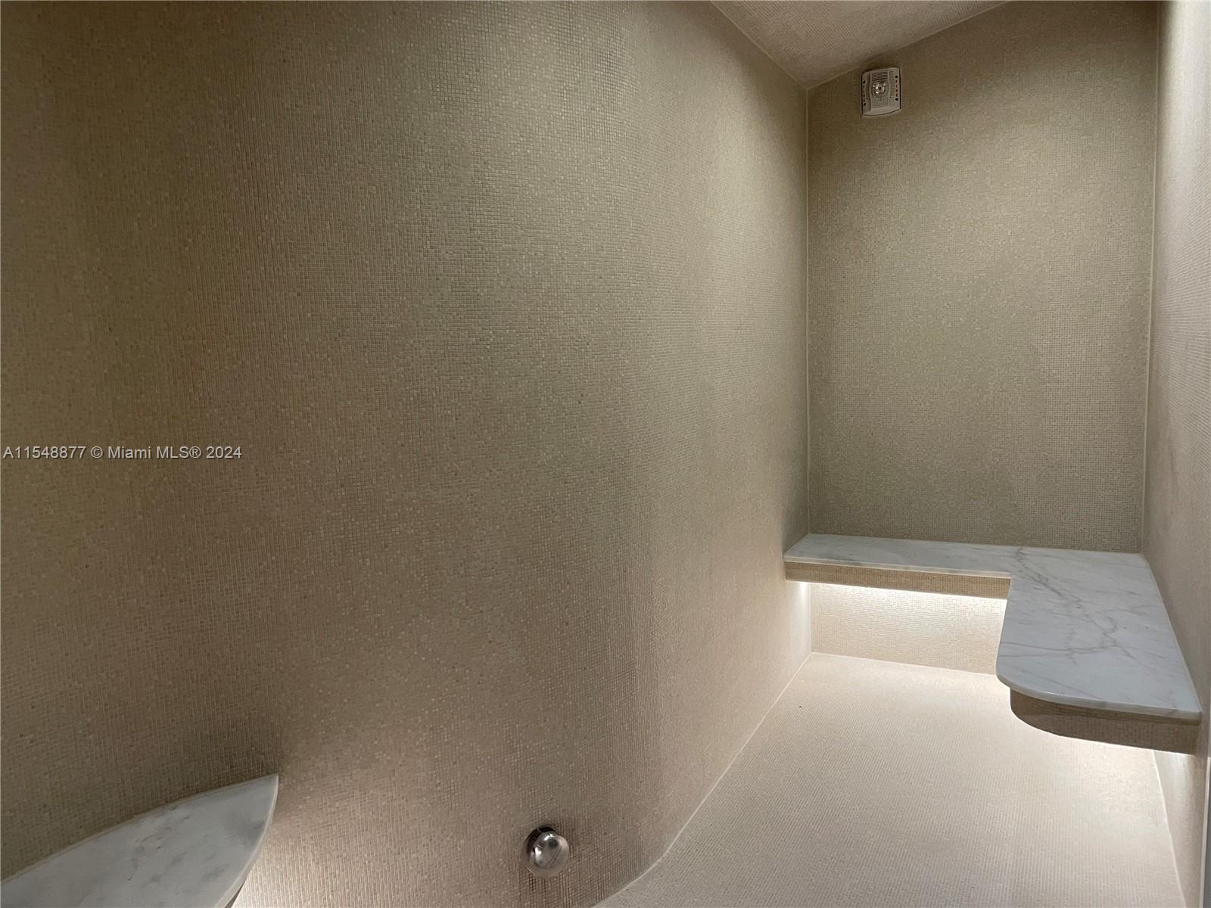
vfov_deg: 53.1
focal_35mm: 26
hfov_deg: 67.3
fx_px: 910
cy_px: 454
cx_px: 606
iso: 160
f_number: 1.6
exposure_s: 1/60
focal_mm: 4.2
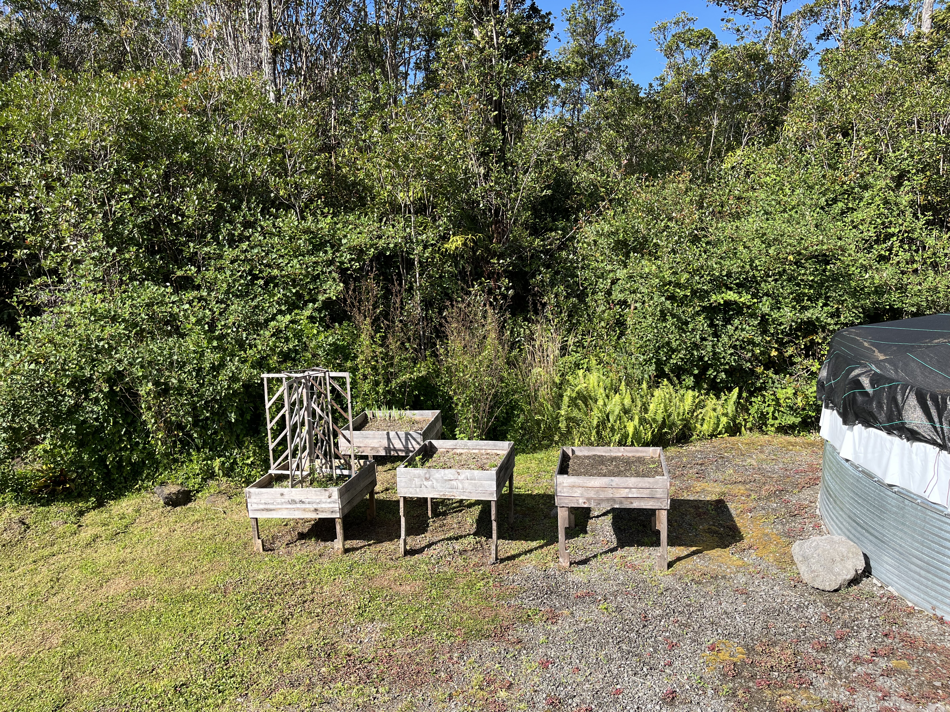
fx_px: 714
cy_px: 356
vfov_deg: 53.1
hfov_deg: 67.3
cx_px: 475
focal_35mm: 26
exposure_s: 1/1580
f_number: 1.6
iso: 50
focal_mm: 5.1
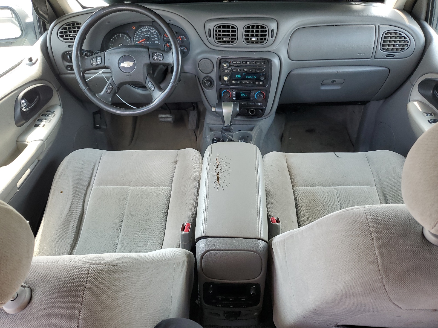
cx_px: 219
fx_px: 329
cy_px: 164
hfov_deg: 67.3
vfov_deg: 53.1
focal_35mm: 26
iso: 55
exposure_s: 1/120
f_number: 1.5
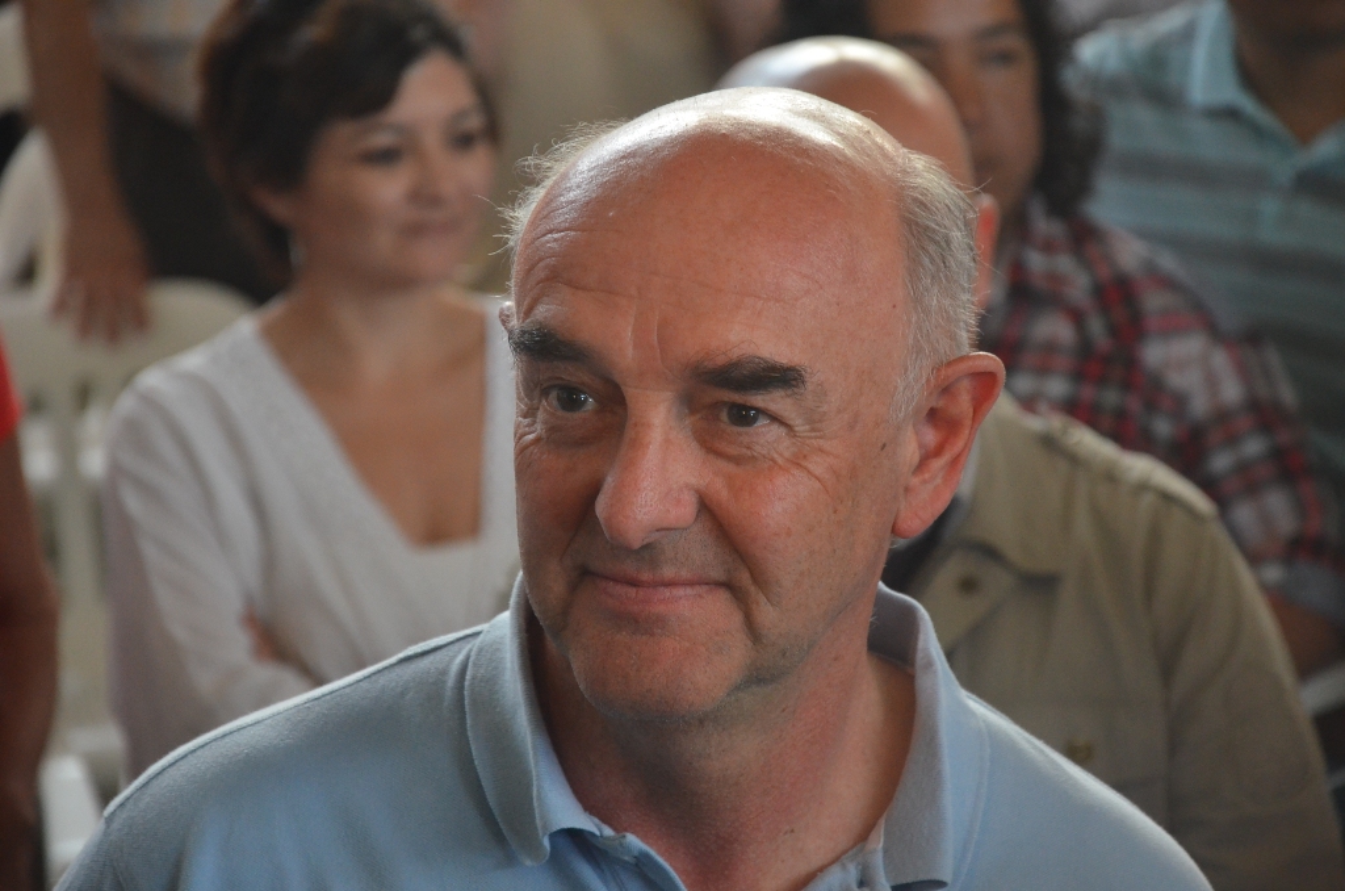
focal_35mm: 158
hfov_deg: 13.1
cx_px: 672
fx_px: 5872
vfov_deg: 8.7
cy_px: 446
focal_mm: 105
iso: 2000
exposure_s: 1/50
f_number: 5.6
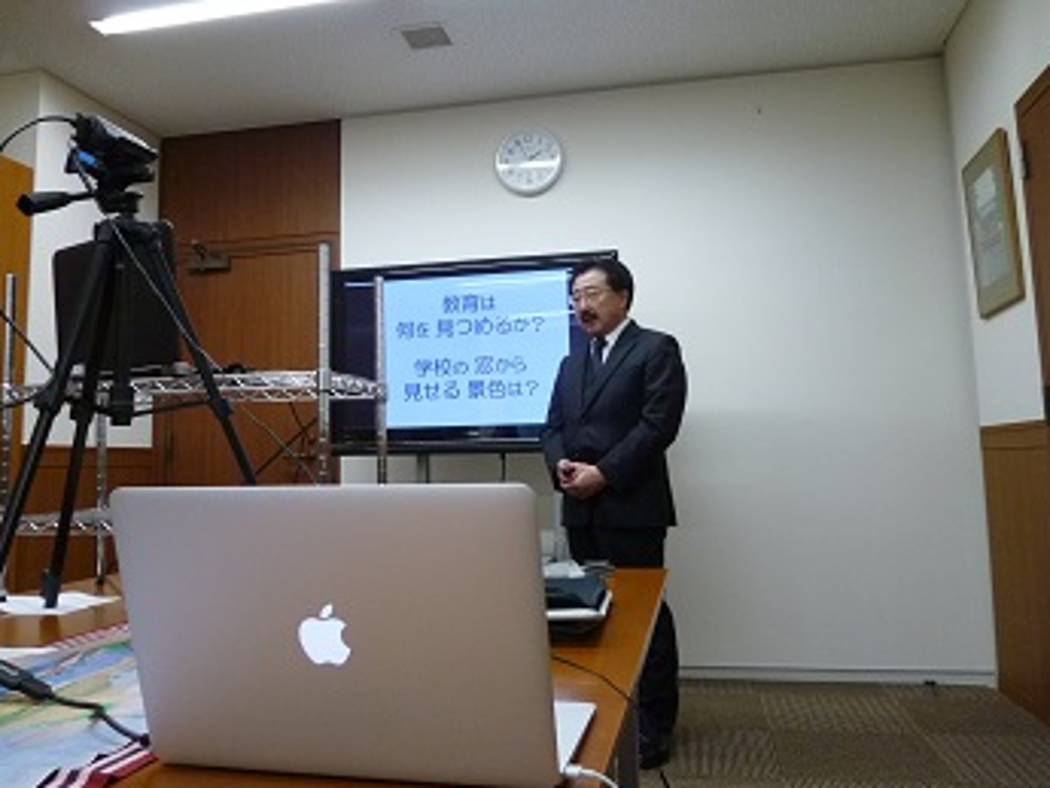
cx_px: 475
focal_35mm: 29
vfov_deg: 48.2
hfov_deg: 61.5
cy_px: 347
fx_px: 880
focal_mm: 4.5
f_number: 2.8
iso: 250
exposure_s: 1/30
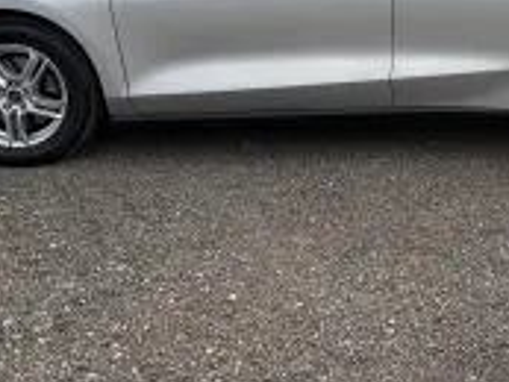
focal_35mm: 54
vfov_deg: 25.8
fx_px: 795
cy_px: 9
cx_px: 380
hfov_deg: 34.8
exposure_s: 1/2985
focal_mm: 5.96
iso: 50
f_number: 1.6
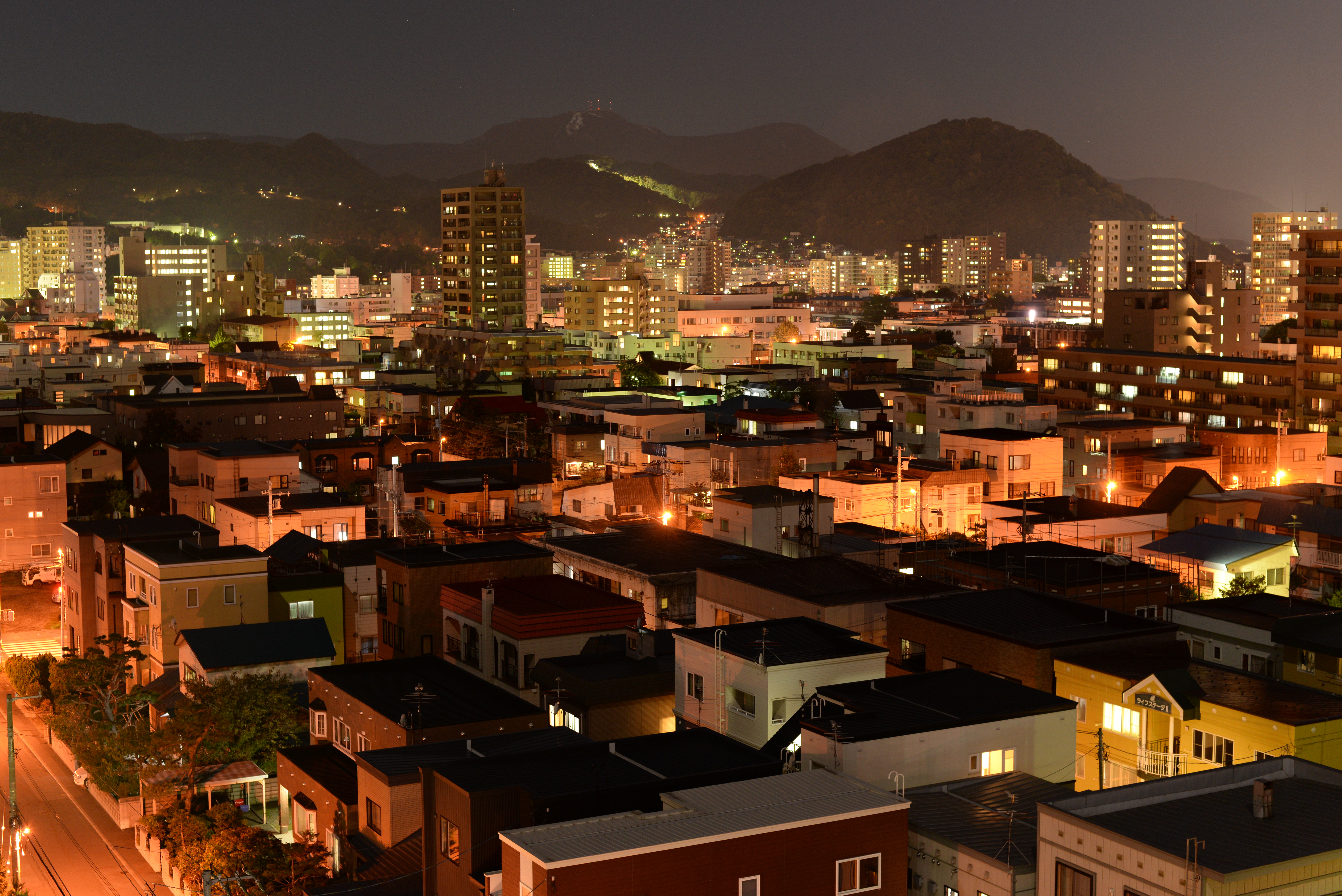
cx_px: 671
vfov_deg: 27.0
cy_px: 448
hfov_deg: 39.6
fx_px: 1865
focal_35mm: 50
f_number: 4.5
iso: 800
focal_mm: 50
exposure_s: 2
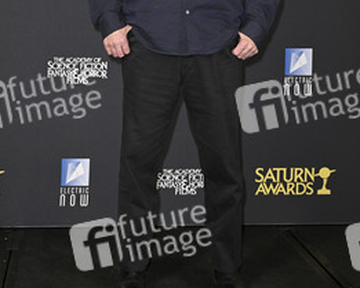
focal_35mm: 69
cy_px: 32
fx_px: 735
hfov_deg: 27.5
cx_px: 181
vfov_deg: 21.7
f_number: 5.6
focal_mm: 48
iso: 2000
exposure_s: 1/320
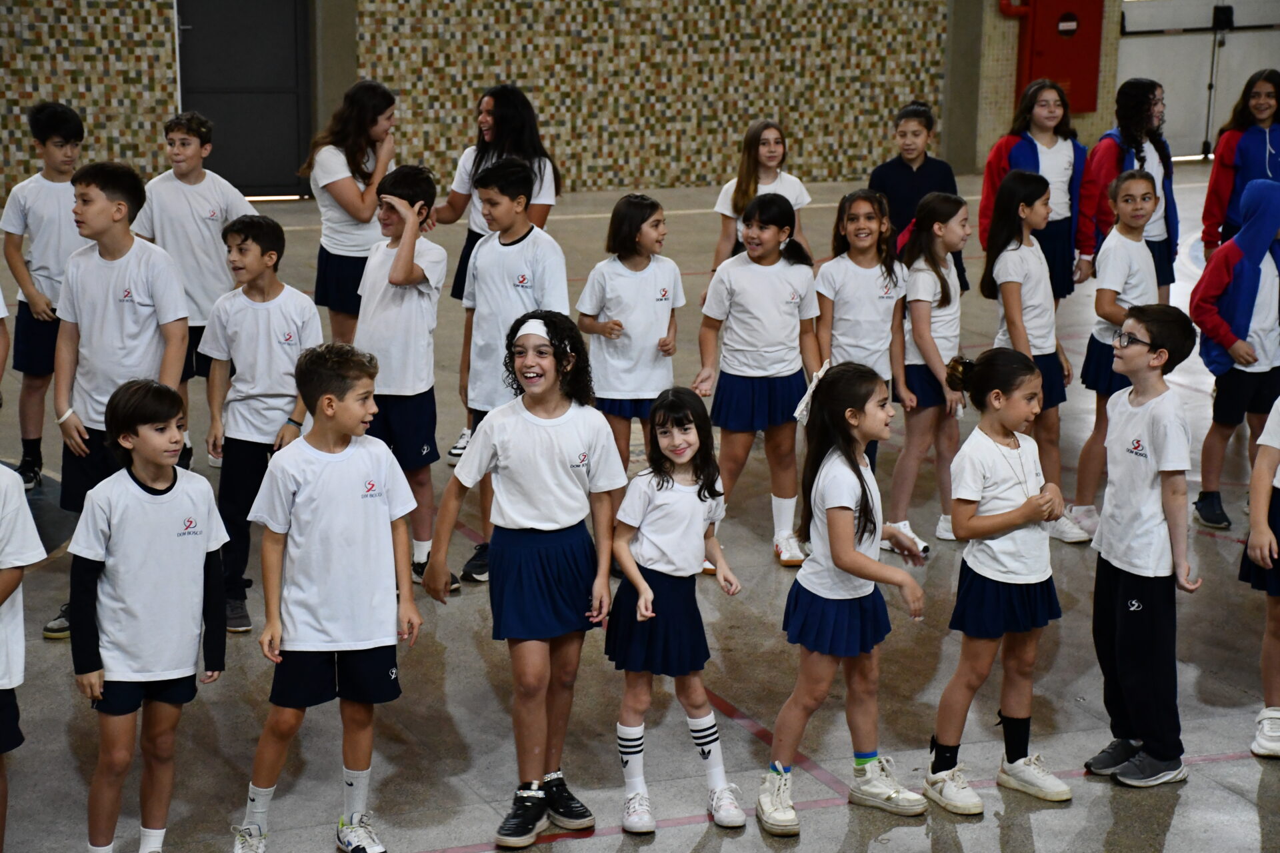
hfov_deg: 26.0
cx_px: 640
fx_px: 2773
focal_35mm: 78
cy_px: 426
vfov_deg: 17.5
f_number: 4.8
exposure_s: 1/125
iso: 3200
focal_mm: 52
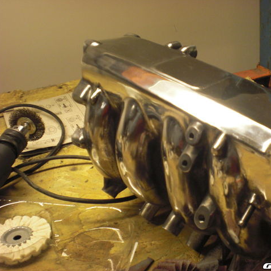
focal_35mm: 45
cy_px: 136
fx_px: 399
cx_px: 179
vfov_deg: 37.6
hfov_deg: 37.2
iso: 200
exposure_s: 1/60
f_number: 3.1
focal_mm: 6.3
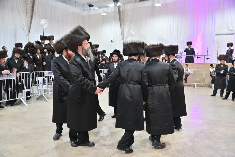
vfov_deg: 42.3
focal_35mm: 31
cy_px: 78
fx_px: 202
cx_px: 118
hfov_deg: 60.3
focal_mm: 31
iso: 1250
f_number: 4
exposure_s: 1/200
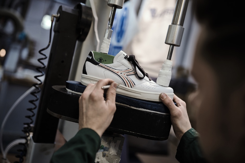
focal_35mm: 35
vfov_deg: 37.9
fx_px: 238
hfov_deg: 54.4
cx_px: 122
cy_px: 82
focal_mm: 35
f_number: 2
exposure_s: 1/400
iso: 160
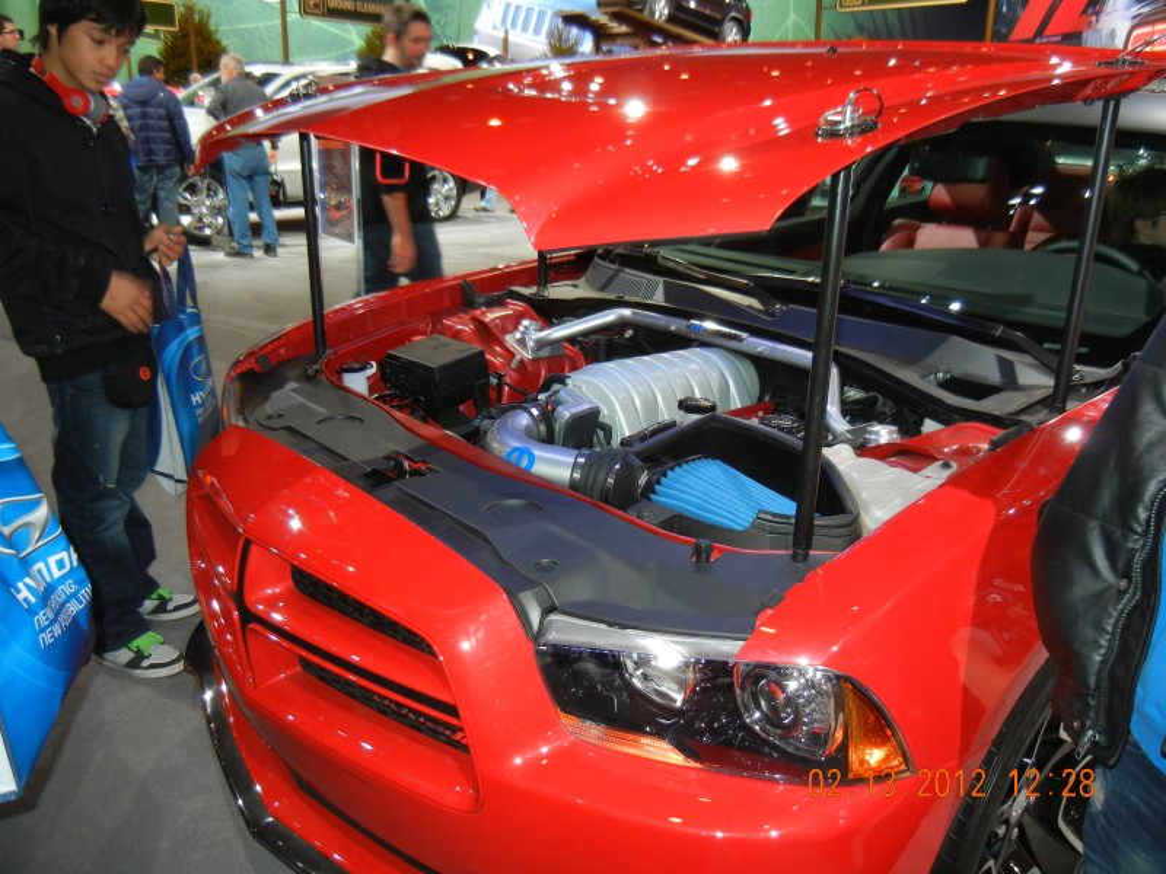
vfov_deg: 46.8
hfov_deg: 60.0
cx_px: 583
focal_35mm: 30
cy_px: 437
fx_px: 1011
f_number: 3.5
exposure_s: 1/30
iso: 208
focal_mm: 5.4
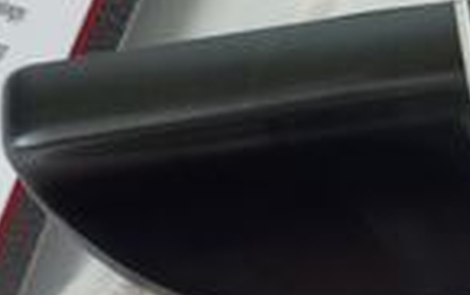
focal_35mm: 117
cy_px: 285
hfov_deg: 16.5
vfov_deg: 11.1
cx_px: 658
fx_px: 1500
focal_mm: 4.1
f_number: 3.3
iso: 160
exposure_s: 1/30
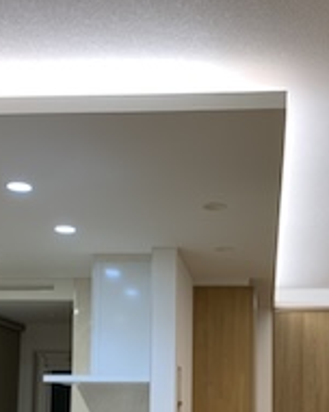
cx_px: 212
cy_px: 349
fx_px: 730
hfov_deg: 25.3
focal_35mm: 60
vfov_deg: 30.4
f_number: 1.8
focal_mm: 4.25
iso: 100
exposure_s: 1/105
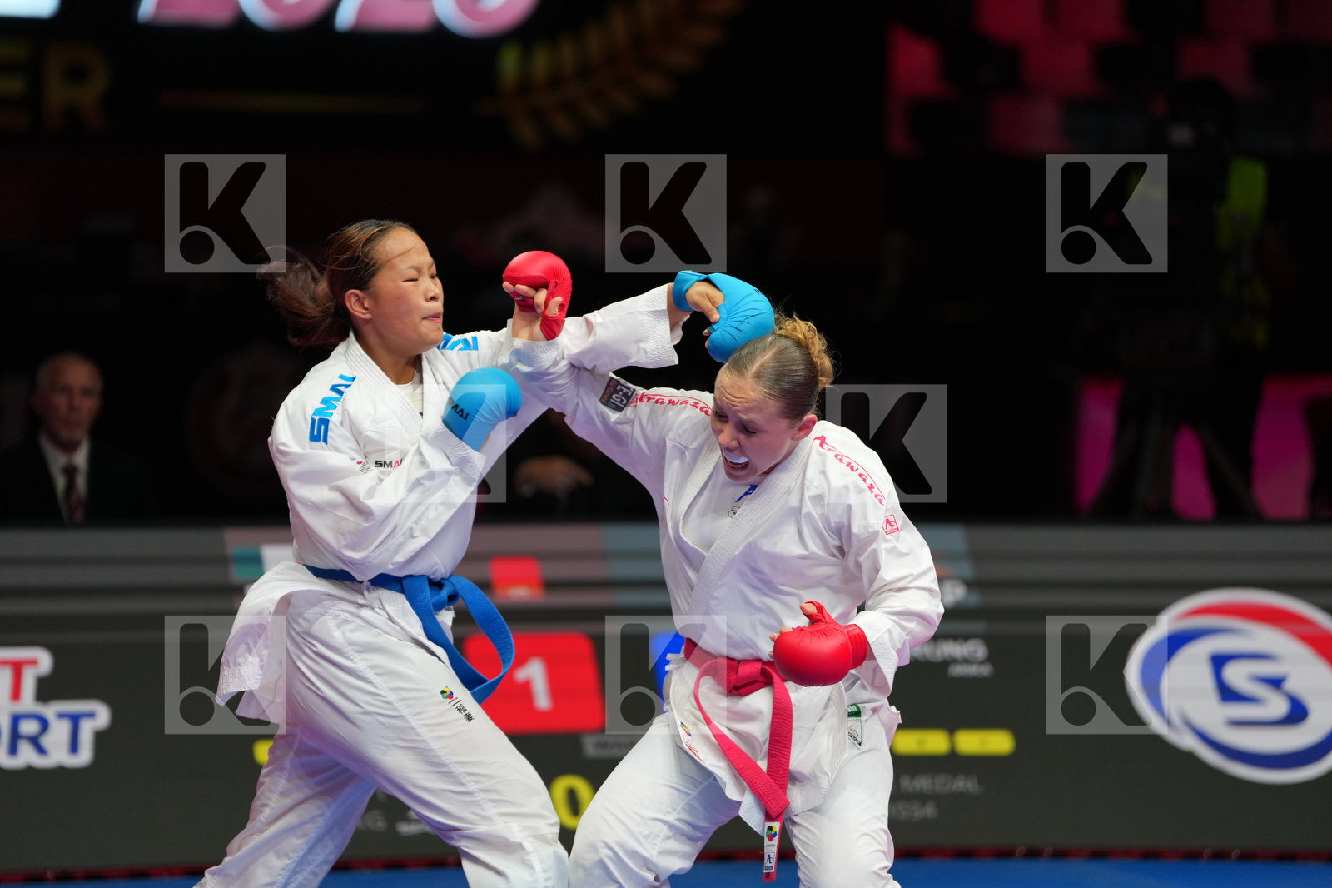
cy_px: 444
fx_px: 7398
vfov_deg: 6.9
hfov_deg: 10.3
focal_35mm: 200
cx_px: 666
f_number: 2.8
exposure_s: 1/1000
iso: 1000
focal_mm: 200
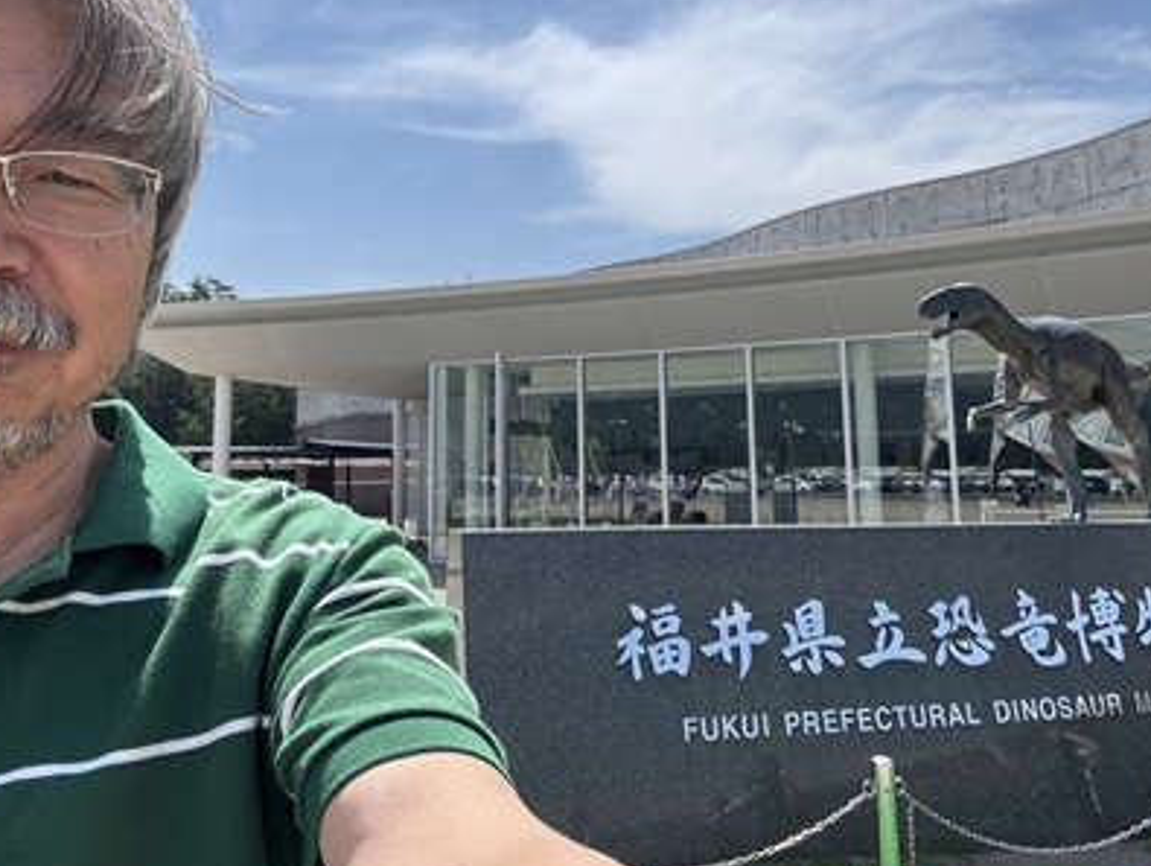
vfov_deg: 45.1
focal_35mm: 31
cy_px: 327
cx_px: 549
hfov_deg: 58.3
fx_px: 1032
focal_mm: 2.69
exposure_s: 1/720
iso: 25
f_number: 1.9
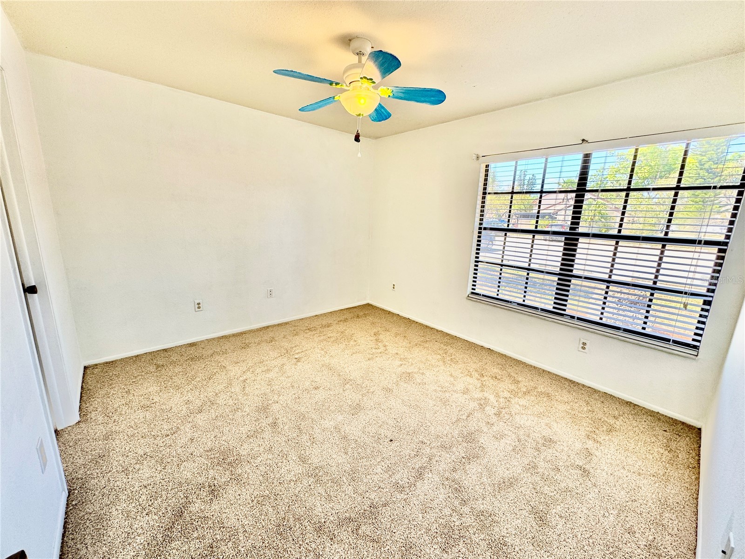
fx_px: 301
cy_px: 280
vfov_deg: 85.7
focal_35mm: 14
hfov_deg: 102.1
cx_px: 372
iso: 64
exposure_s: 1/99
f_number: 2.2
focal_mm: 2.22
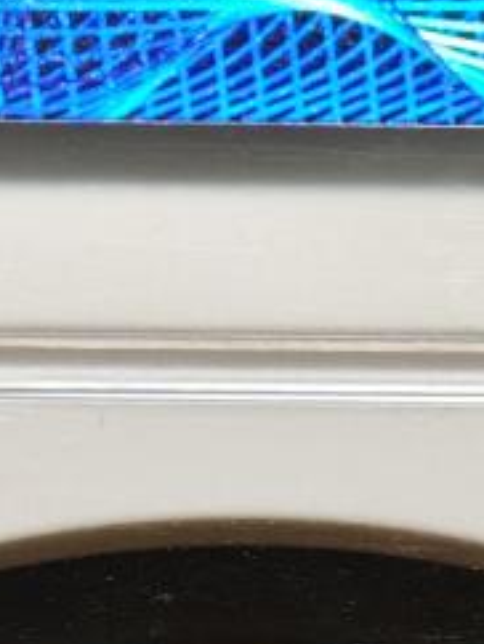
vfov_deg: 4.4
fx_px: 8300
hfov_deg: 3.3
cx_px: 261
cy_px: 995
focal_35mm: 446
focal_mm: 9
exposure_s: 1/110
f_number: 2
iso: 400
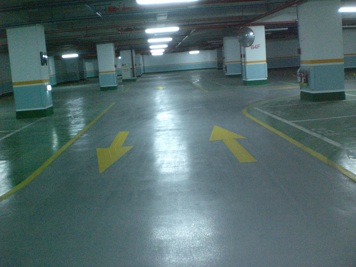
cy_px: 134
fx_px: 391
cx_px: 178
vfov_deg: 37.7
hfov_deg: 49.0
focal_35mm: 38
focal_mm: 6.3
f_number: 3.1
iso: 800
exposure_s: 1/30
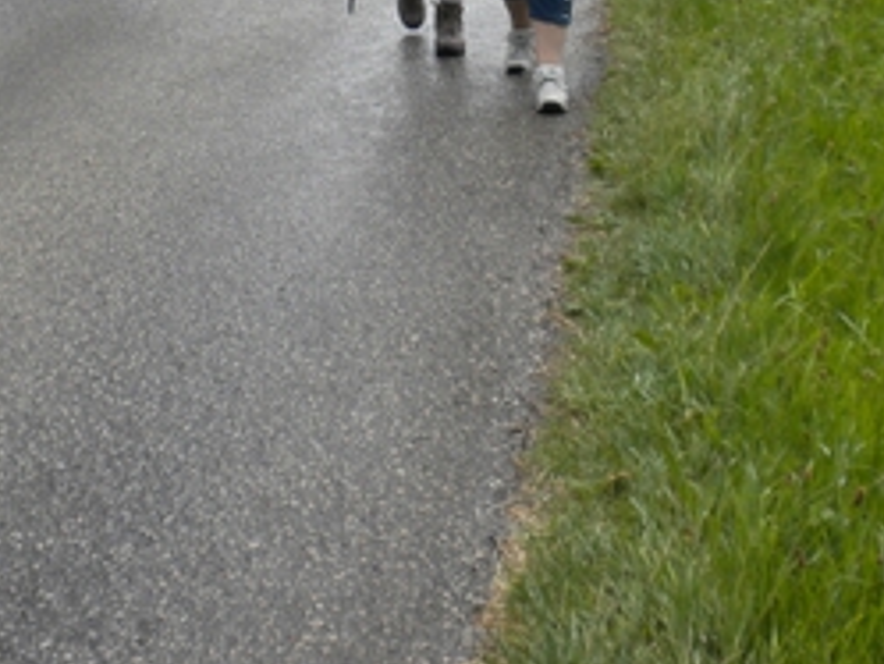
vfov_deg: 16.0
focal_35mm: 89
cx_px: 408
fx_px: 2274
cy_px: -107
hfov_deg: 22.0
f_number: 3.5
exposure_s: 1/103
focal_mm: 6.6
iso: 64
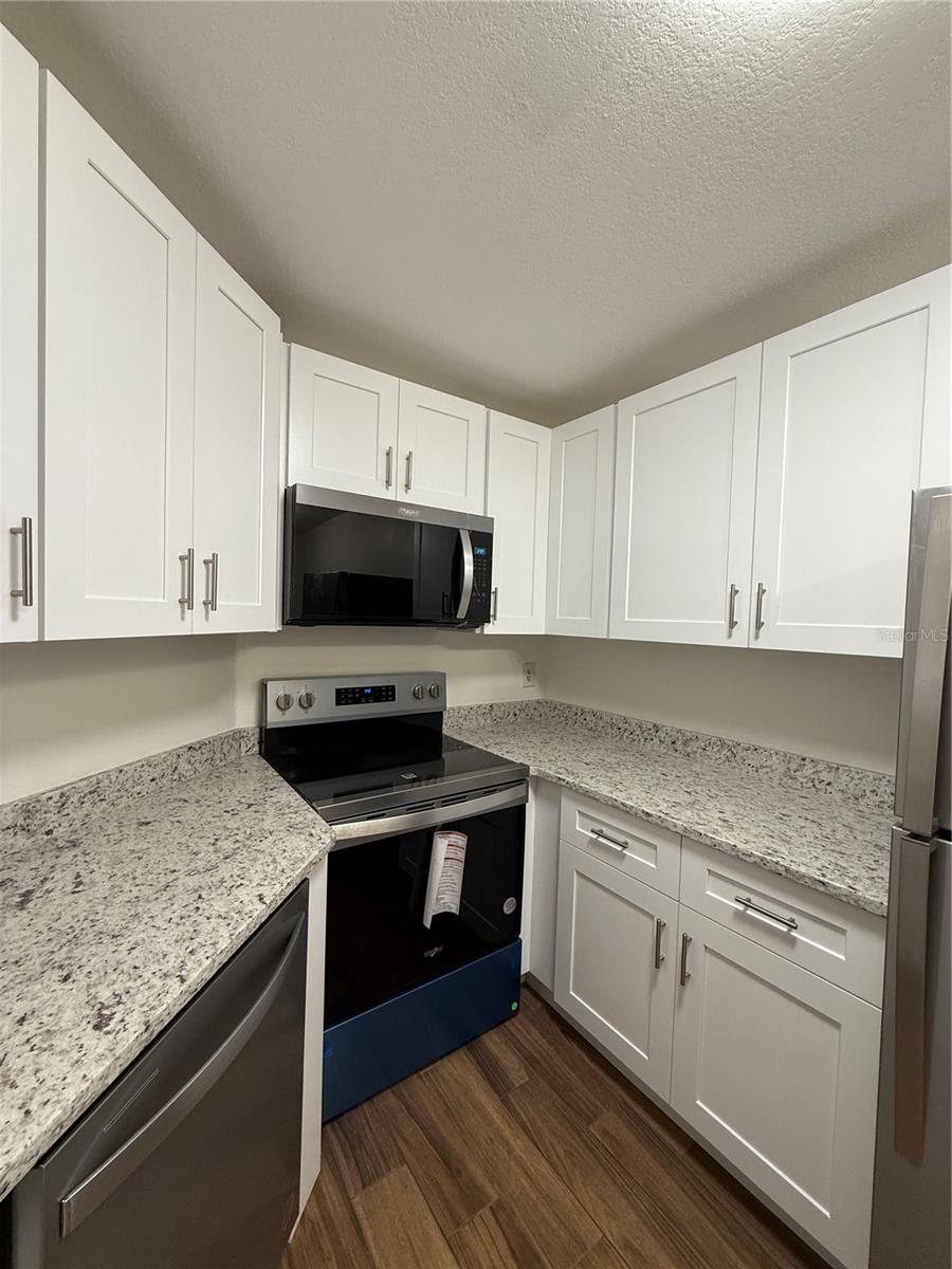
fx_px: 513
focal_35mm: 14
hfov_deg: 85.7
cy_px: 634
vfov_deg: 102.1
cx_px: 476
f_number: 2.2
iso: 250
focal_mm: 2.22
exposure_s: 1/120
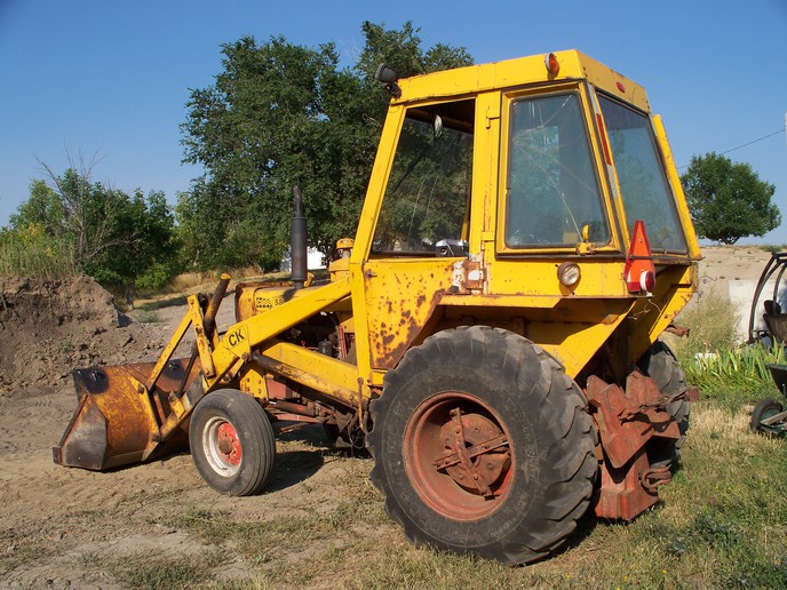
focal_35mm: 36
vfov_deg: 39.7
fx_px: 818
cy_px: 295
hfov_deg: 51.4
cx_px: 394
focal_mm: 7.54
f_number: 5
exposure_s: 1/400
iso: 64
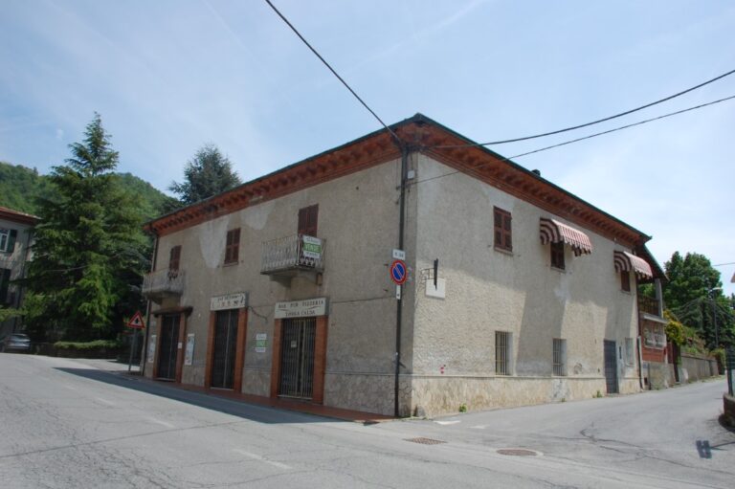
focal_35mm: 27
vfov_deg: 47.9
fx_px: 551
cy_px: 244
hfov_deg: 67.4
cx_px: 368
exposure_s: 1/320
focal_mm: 18
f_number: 9
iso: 200
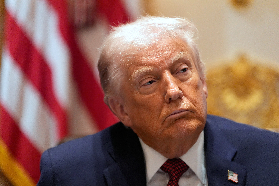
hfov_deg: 10.3
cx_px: 140
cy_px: 93
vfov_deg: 6.9
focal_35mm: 200
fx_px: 1550
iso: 4000
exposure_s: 1/250
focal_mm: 200
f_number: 2.8
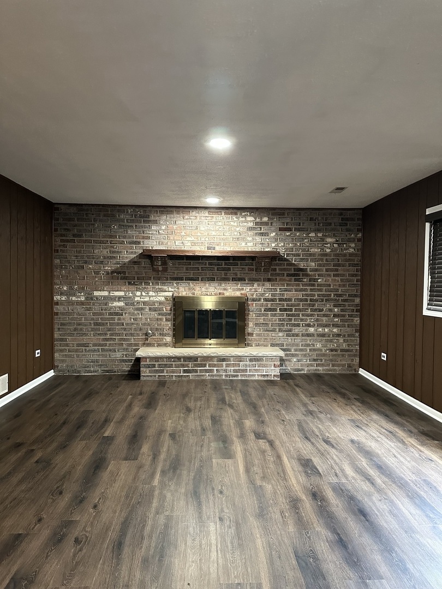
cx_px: 221
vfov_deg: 71.6
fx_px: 409
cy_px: 294
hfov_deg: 56.8
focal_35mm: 24
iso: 800
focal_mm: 6.86
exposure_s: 1/60
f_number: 1.78
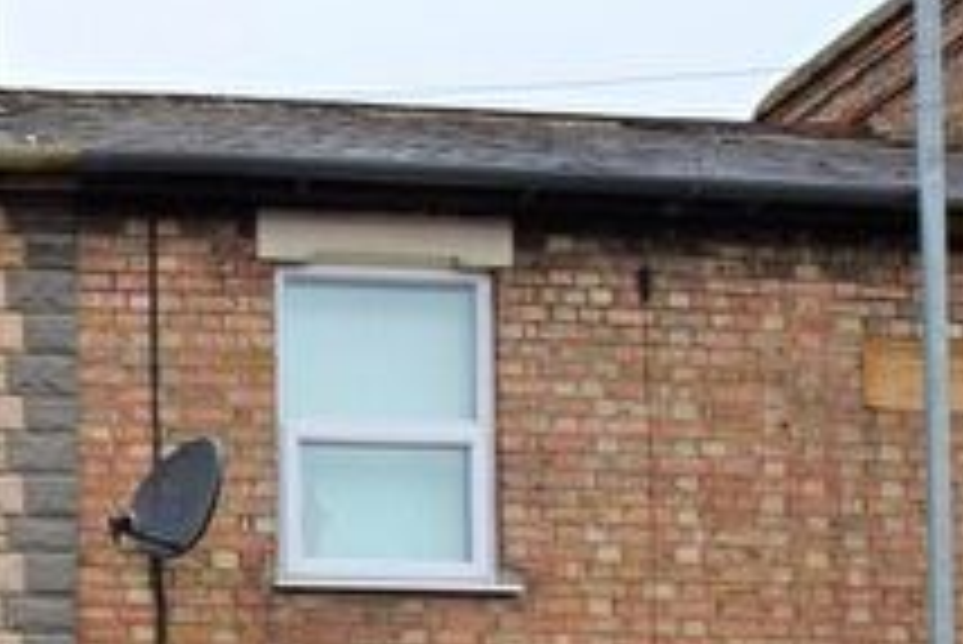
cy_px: 957
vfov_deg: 22.7
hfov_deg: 29.6
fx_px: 1312
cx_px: -378
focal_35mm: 49
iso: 200
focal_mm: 10
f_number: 8
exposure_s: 1/320
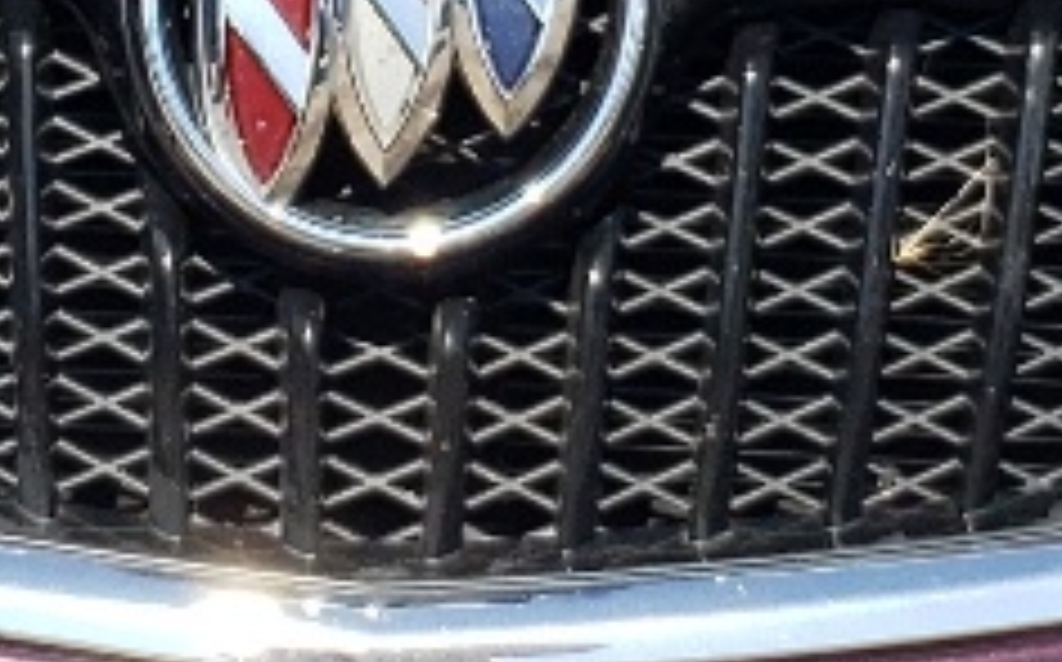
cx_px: 428
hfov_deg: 11.2
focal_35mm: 187
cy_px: -248
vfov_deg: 6.9
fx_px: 5407
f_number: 1.5
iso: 50
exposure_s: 1/1667
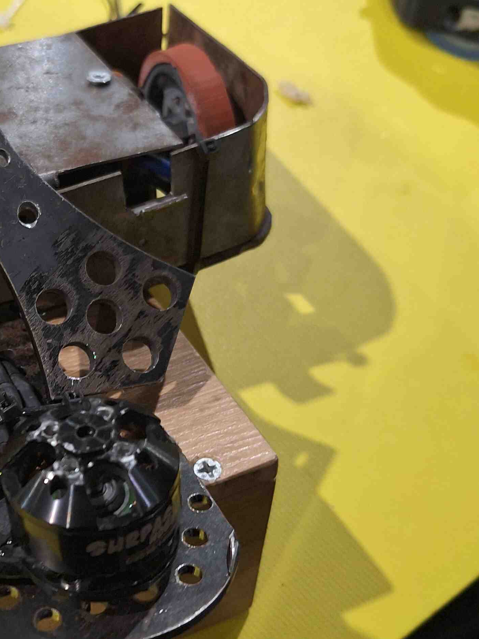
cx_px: 7
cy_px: 324
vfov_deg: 38.2
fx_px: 922
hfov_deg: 27.5
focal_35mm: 50
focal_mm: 5.54
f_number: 1.8
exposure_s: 1/40
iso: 200
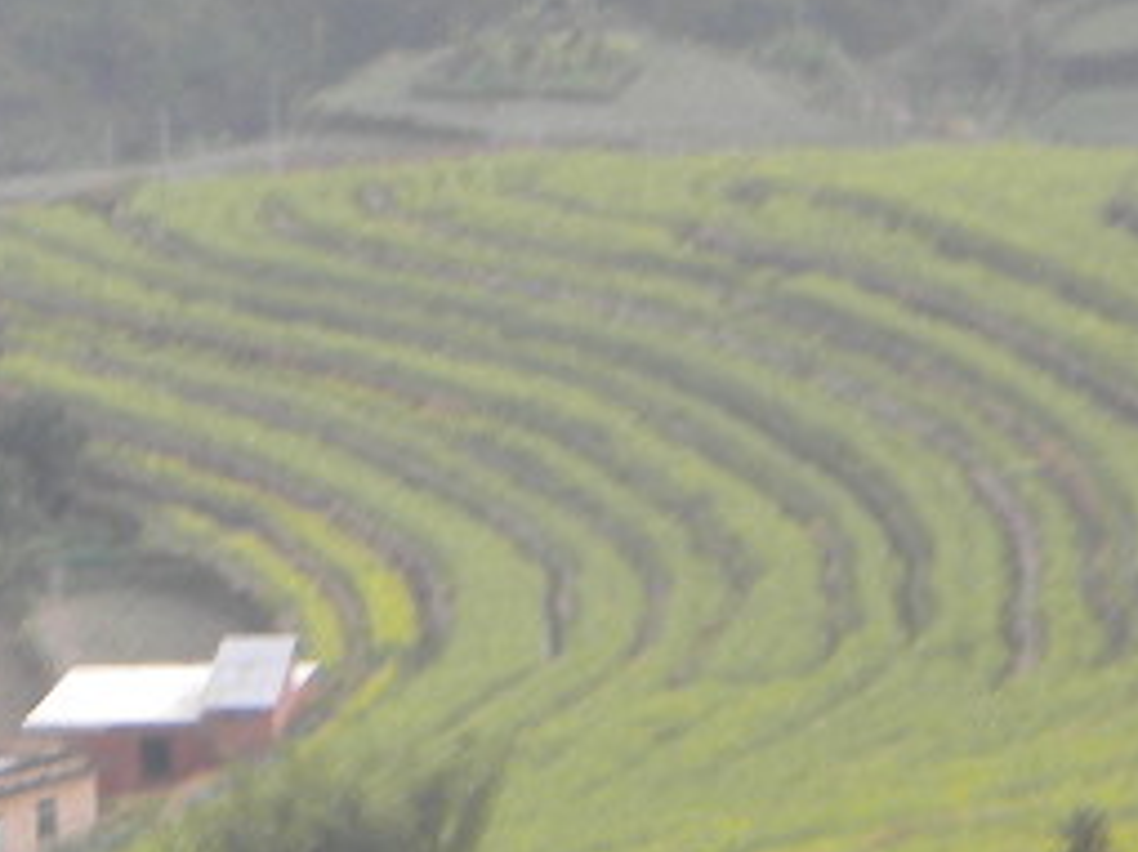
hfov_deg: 5.1
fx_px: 12684
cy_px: 763
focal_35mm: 386
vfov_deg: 3.8
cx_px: -745
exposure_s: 1/64.6
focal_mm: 17.3
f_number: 5.7
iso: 80
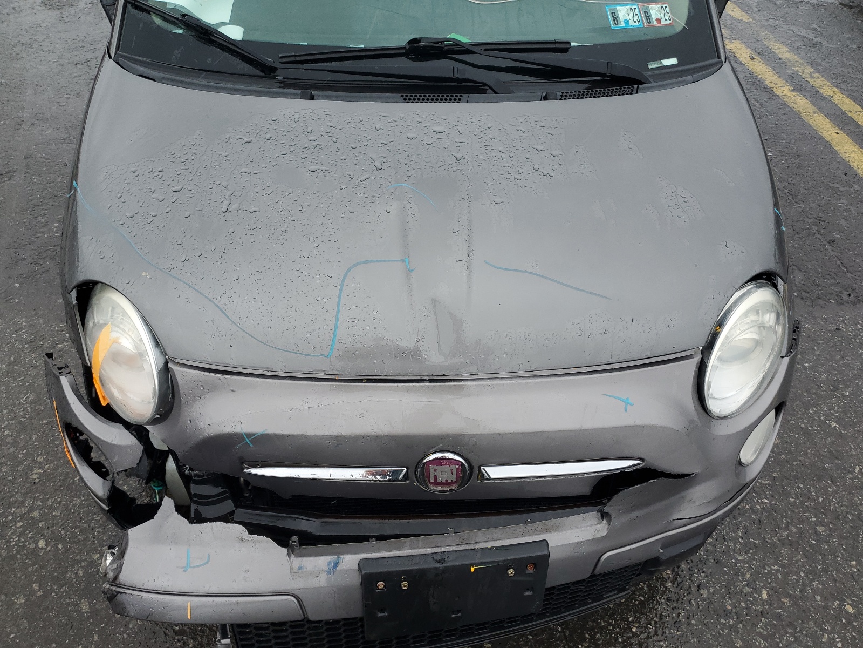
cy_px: 324
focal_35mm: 26
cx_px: 432
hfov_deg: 67.3
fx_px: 648
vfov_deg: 53.1
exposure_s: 1/227
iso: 50
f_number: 1.5
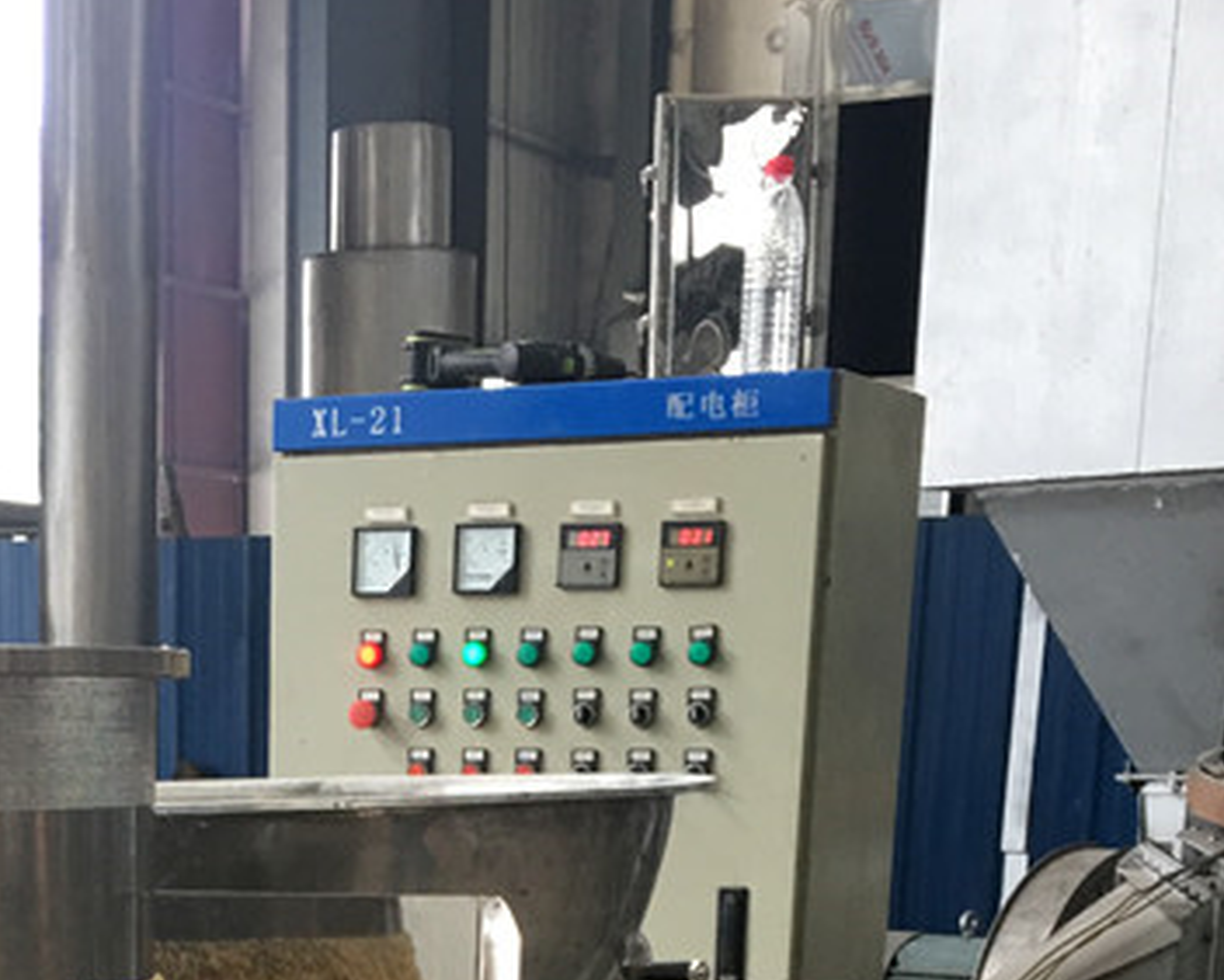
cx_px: 170
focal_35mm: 75
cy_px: 1447
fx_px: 2718
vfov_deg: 18.3
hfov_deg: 24.8
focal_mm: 4.15
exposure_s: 1/33
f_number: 2.2
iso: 50
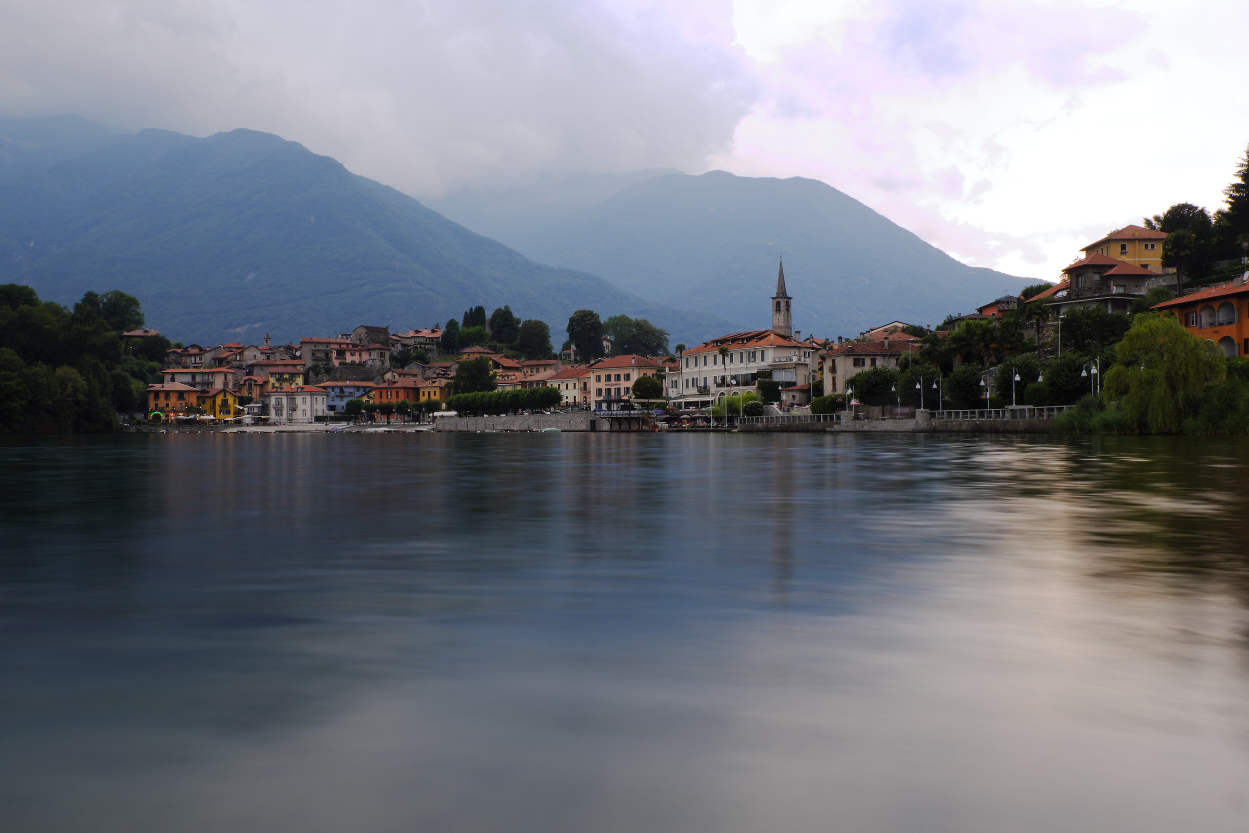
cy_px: 416
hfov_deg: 58.7
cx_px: 624
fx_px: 1110
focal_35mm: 32
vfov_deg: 41.1
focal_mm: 21.1
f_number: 20
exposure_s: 3
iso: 100
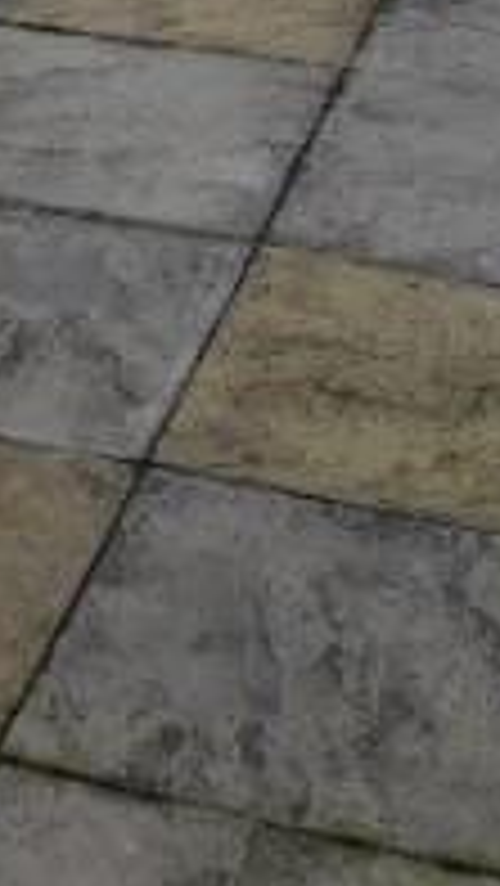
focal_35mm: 130
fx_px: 3060
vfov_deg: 15.0
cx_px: -54
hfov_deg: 9.3
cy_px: -544
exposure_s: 1/800
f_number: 3
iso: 125
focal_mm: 4
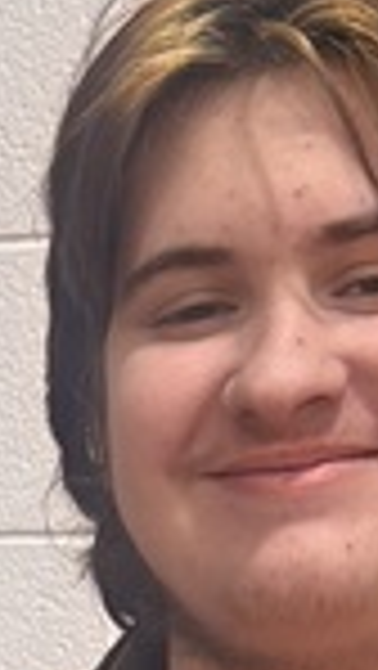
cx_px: -270
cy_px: 1376
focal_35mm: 180
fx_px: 3202
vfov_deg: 10.8
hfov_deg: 6.6
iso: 200
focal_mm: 6.76
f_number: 1.78
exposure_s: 1/60
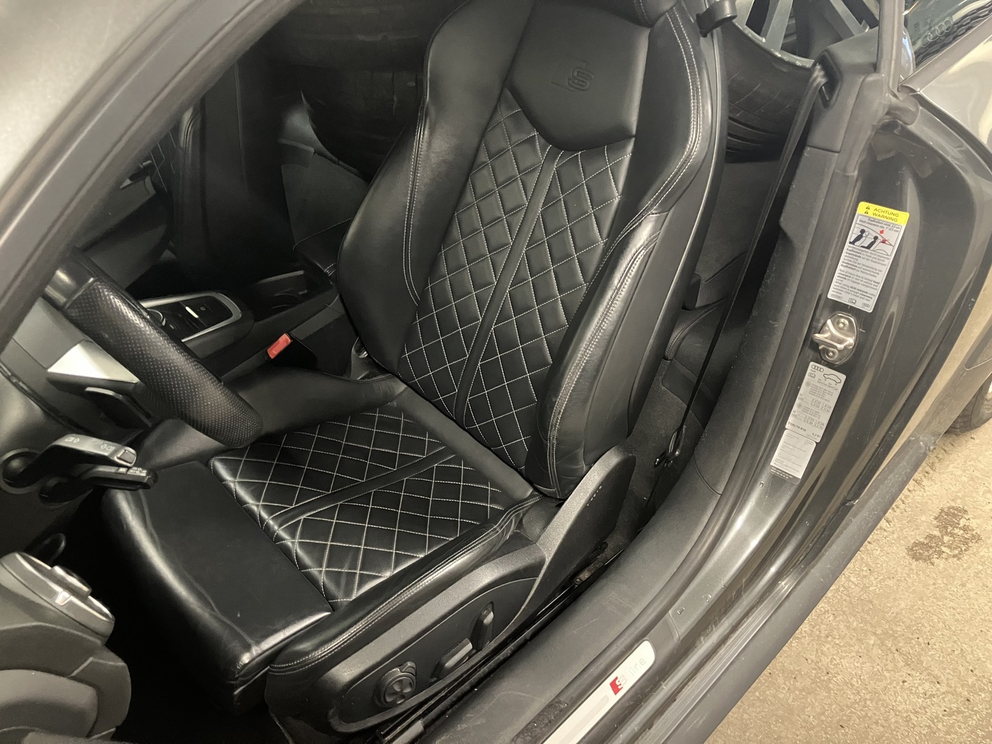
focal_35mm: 28
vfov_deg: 49.7
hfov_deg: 63.4
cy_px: 372
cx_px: 496
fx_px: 802
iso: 640
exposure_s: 1/25
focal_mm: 3.99
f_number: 1.8
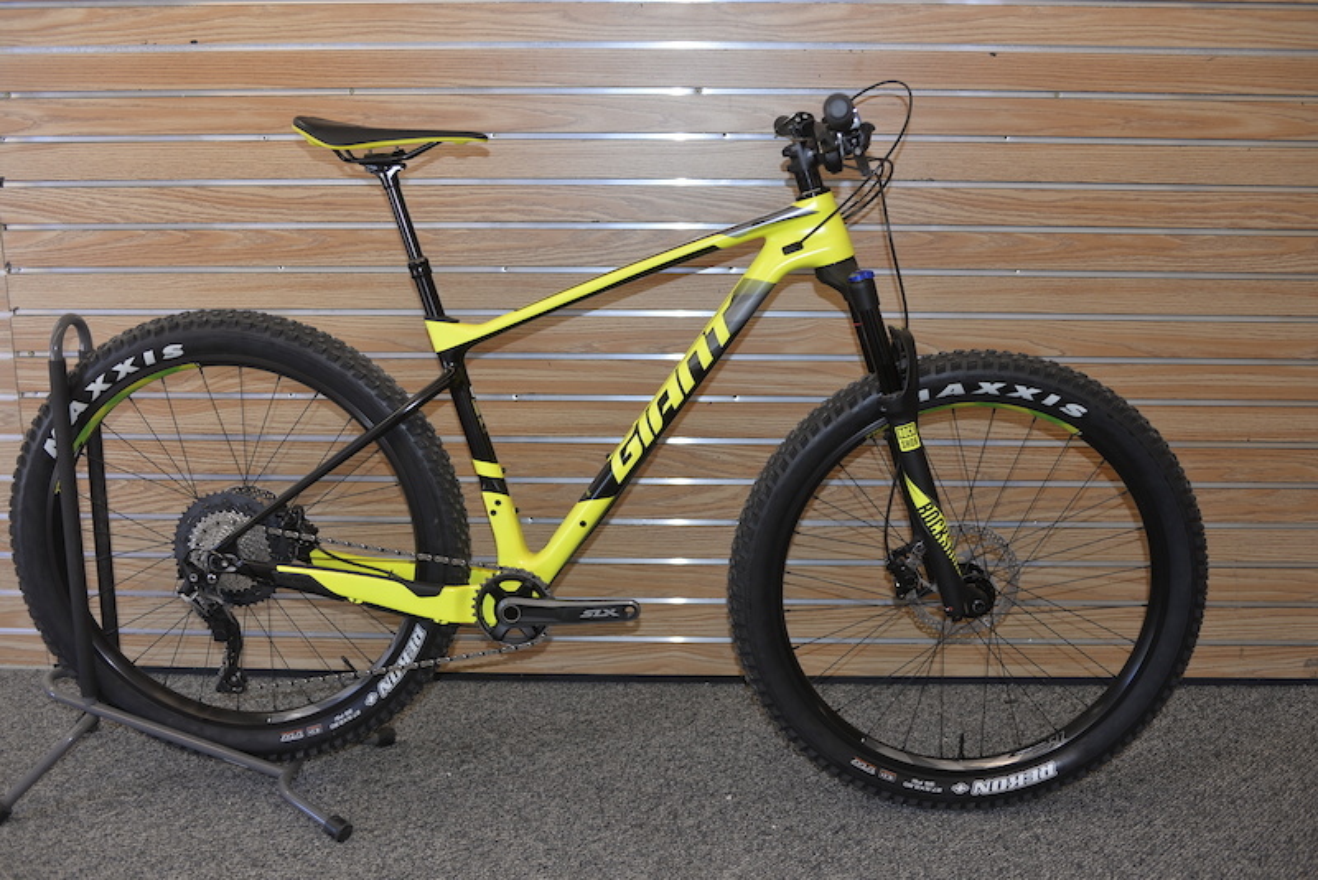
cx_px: 659
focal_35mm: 35
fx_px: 1282
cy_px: 440
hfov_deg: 54.4
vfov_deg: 37.9
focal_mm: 35
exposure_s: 1/60
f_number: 3.3
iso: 200
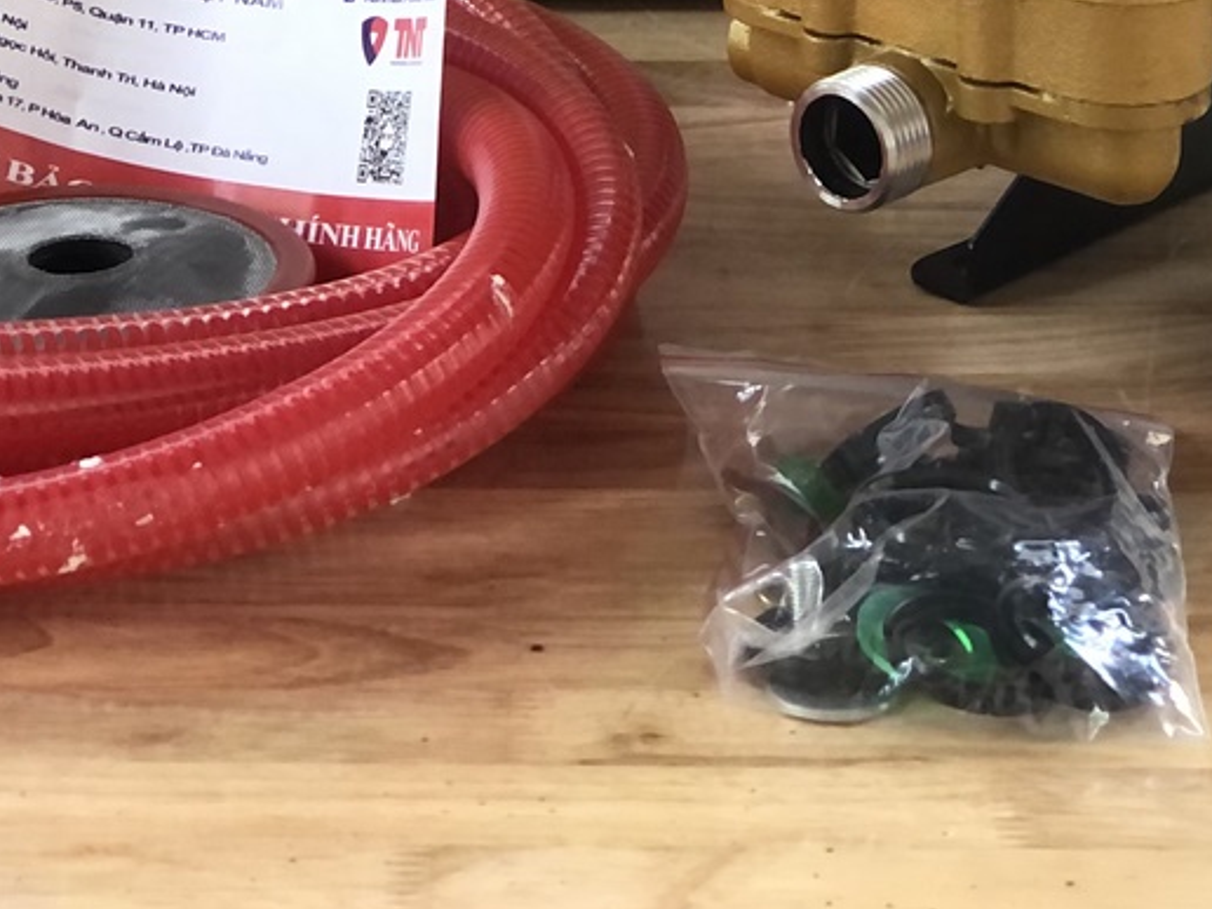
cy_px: -218
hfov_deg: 12.4
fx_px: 5567
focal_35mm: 159
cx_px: 620
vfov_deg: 9.2
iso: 50
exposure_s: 1/30
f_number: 2.8
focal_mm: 6.6
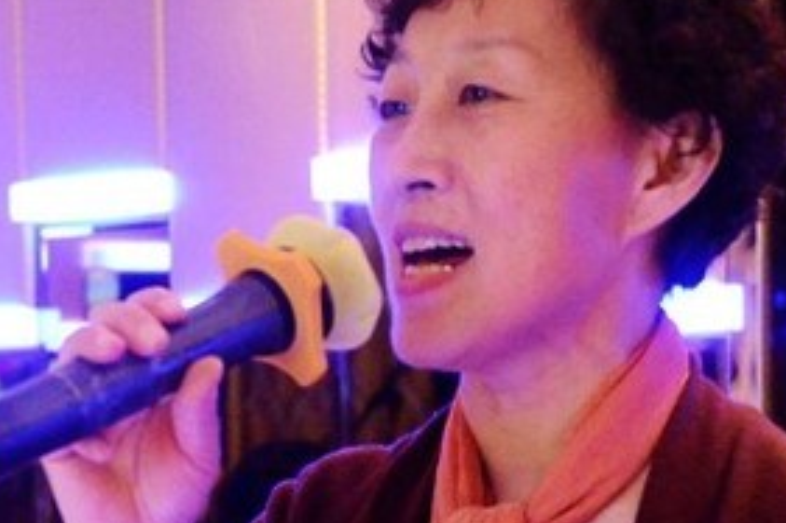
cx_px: 442
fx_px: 2706
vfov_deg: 10.9
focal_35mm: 124
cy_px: 589
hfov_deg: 16.5
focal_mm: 29
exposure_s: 1/50
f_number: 2.8
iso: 5600
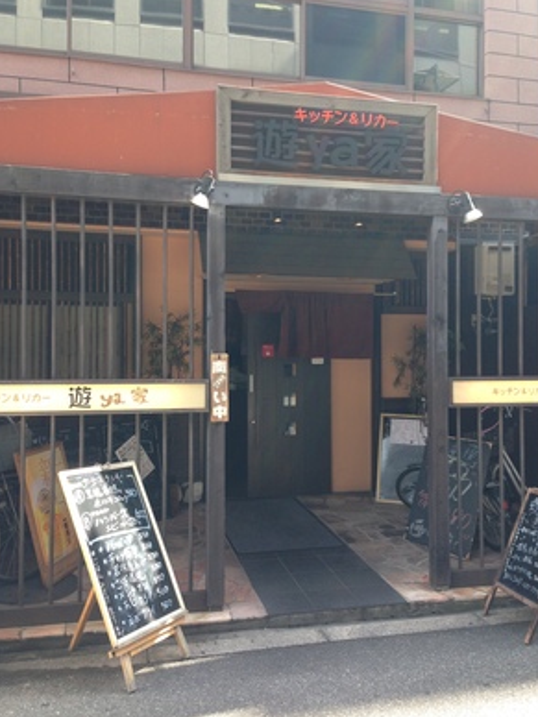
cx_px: 274
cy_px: 351
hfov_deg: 41.8
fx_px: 705
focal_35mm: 34
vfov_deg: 54.0
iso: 50
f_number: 2.4
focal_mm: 4.12
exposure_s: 1/144
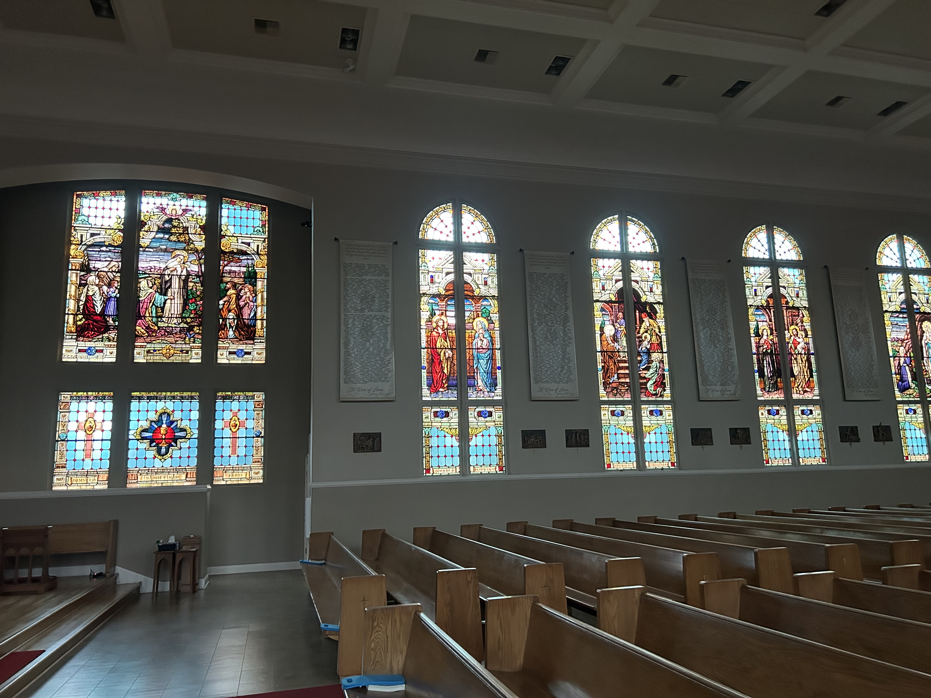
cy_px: 349
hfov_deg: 67.3
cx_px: 466
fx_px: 699
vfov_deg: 53.1
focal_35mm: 26
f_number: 1.5
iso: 500
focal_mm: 5.7
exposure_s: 1/60
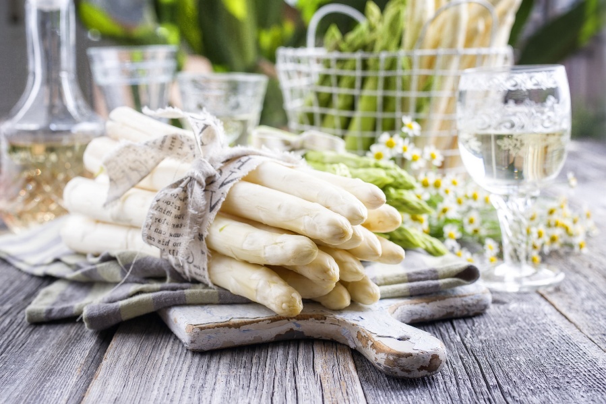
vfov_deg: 27.0
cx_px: 303
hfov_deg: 39.6
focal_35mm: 50
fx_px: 842
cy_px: 202
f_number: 6.3
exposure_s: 1/200
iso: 100
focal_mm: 50
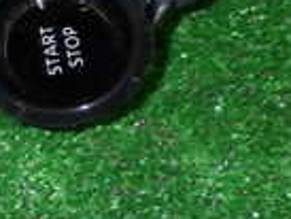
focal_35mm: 158
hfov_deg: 11.2
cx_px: -306
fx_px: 1329
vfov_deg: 9.1
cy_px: -145
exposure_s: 1/40
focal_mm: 6.37
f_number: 7.1
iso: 640
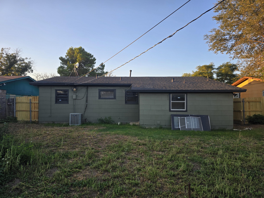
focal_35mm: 23
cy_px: 99
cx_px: 132
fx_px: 175
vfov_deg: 58.9
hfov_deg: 73.9
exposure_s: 1/180
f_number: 1.7
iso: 16
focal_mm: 6.3
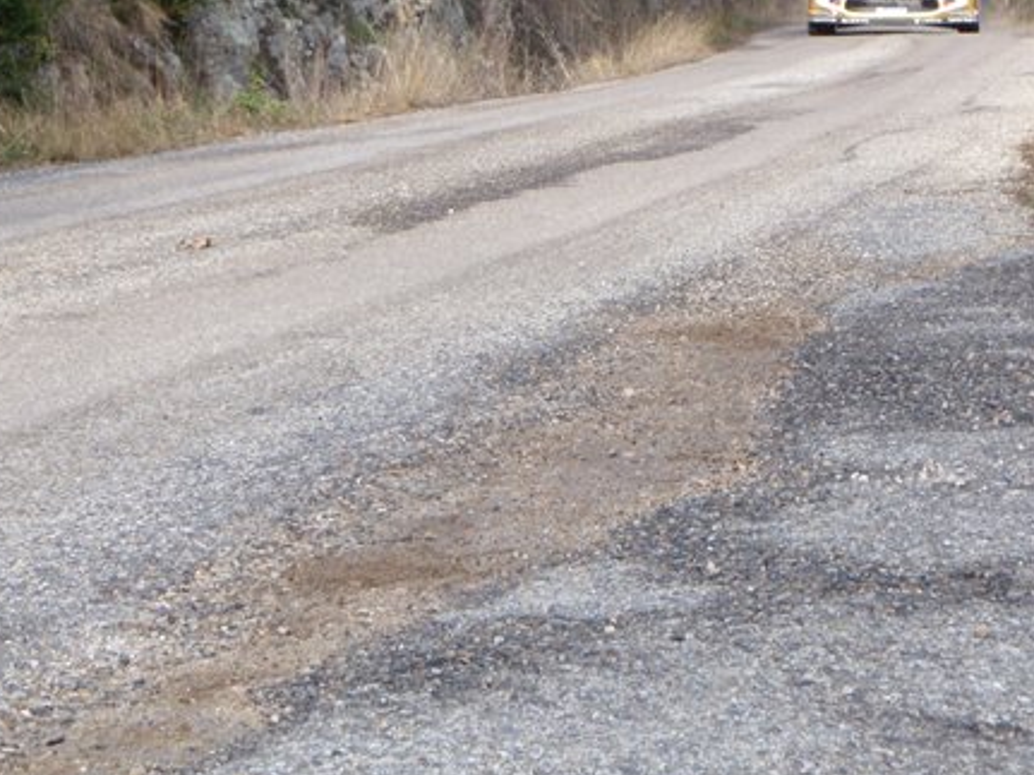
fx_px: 4659
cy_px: 103
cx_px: 617
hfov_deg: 12.7
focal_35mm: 156
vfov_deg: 9.5
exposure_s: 1/60
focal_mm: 17.99
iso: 100
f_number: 7.3
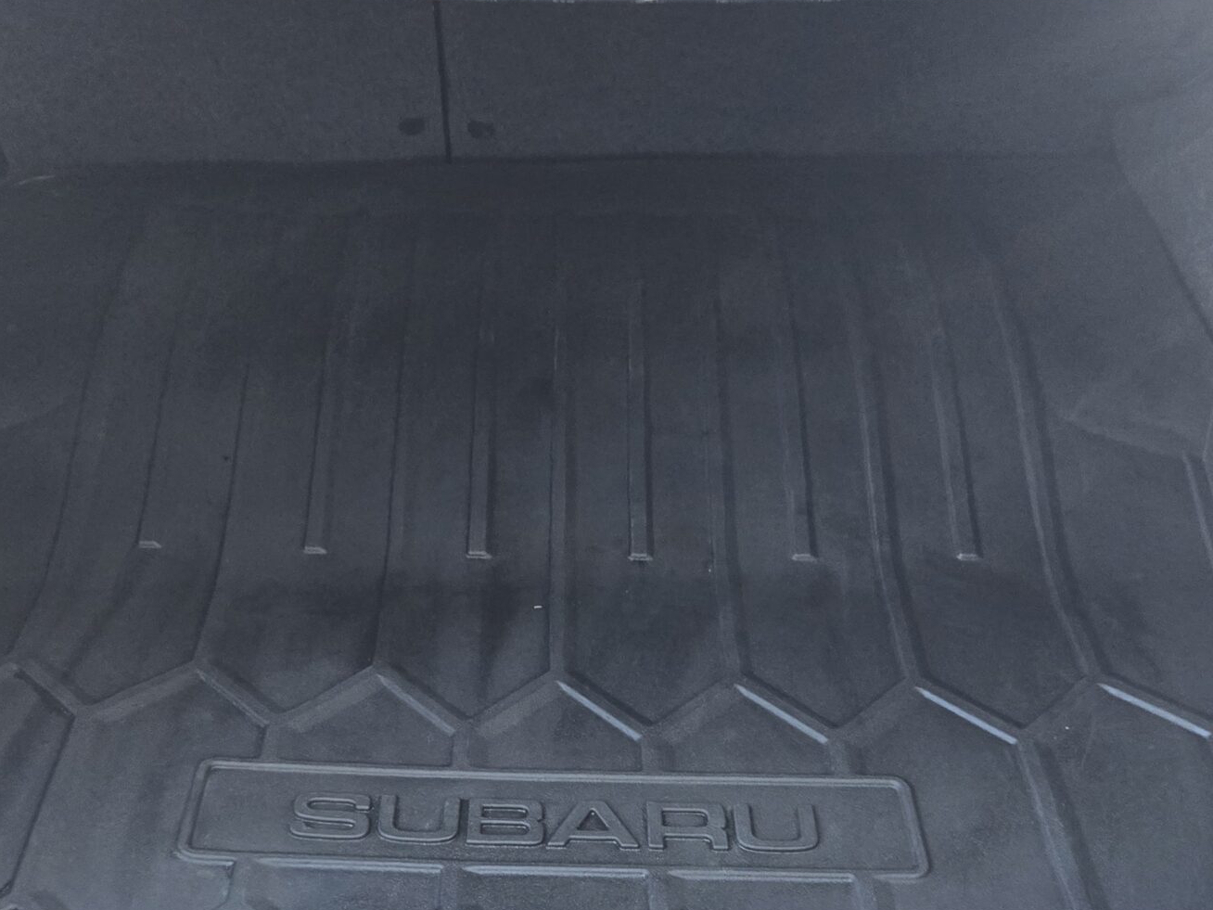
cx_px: 575
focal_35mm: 45
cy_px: 611
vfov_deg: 31.9
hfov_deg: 42.1
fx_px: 1577
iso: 400
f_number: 1.8
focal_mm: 5.4
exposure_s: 1/120
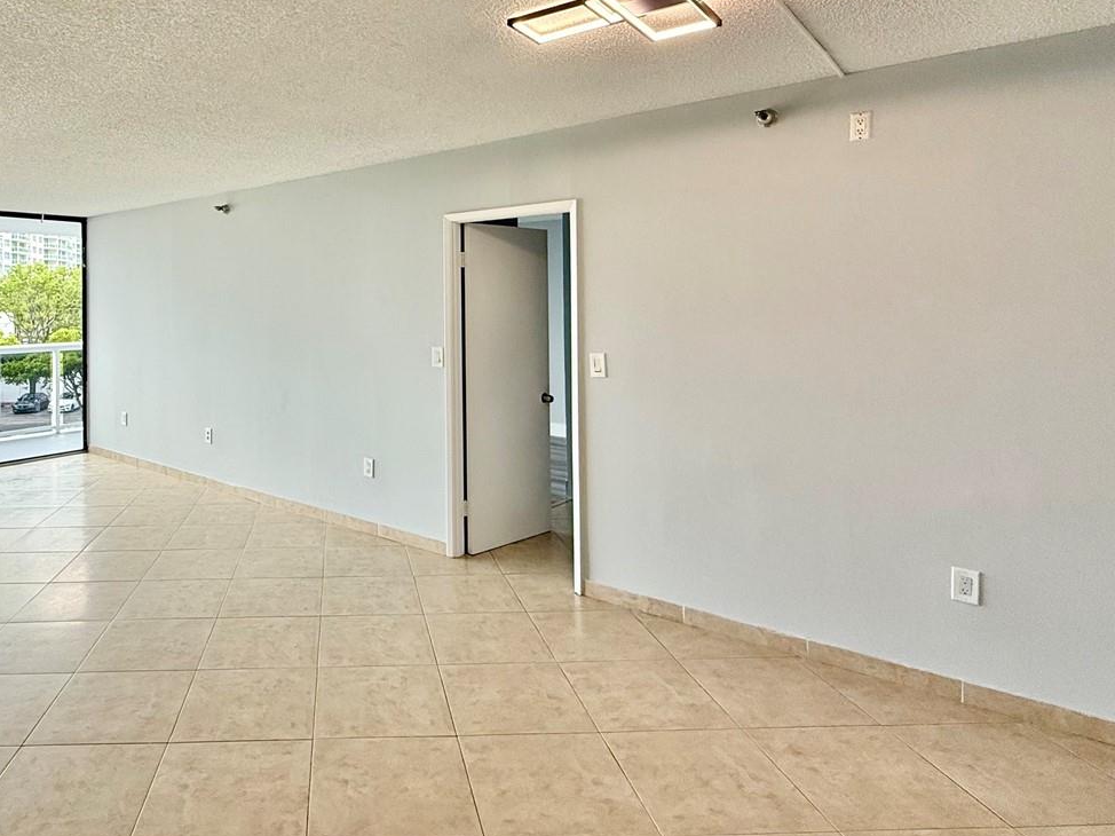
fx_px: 741
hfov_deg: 71.6
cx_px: 364
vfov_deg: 57.8
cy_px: 293
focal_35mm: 23
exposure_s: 1/99
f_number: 2.2
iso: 80
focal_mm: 2.22
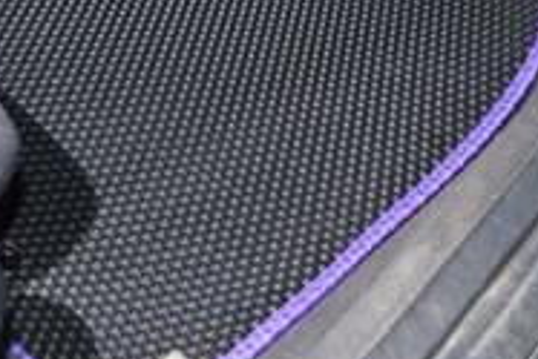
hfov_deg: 27.0
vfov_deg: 18.3
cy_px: 66
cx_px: 147
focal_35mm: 74
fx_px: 1107
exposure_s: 1/10
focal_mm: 22
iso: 3200
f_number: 3.8
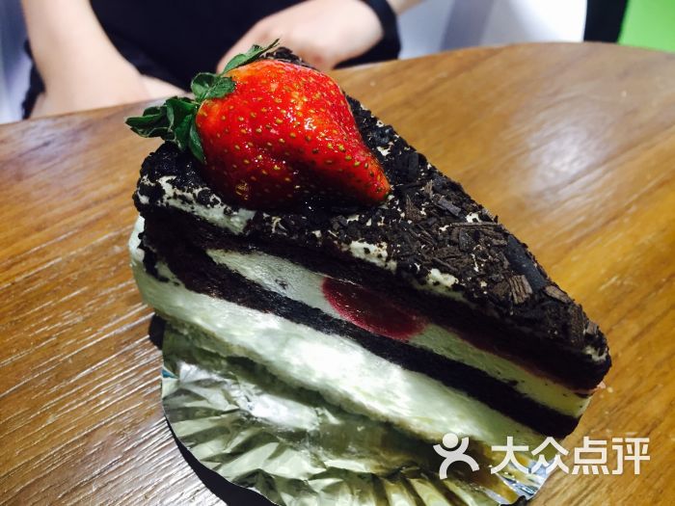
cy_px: 253
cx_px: 338
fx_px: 565
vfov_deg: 48.2
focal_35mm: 29
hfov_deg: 61.7
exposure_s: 1/33
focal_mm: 4.15
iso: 160
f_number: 2.2
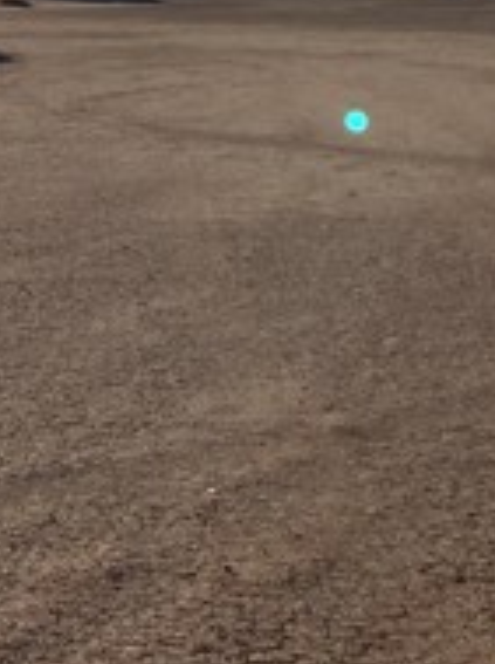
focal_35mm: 95
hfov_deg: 14.5
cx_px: -246
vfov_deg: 19.3
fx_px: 1817
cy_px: -169
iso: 20
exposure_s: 1/6098
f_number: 1.8
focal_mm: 3.99
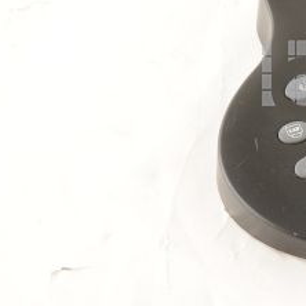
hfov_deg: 14.5
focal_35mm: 115
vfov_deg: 15.1
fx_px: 1150
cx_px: 400
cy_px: 74
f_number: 11
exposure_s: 1/125
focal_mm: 50
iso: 1600
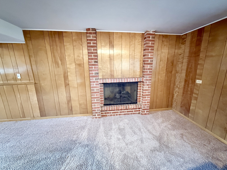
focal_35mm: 14
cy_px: 85
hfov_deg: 102.1
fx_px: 92
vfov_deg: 85.7
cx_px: 114
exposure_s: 1/40
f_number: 2.2
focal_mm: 2.22
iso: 1250
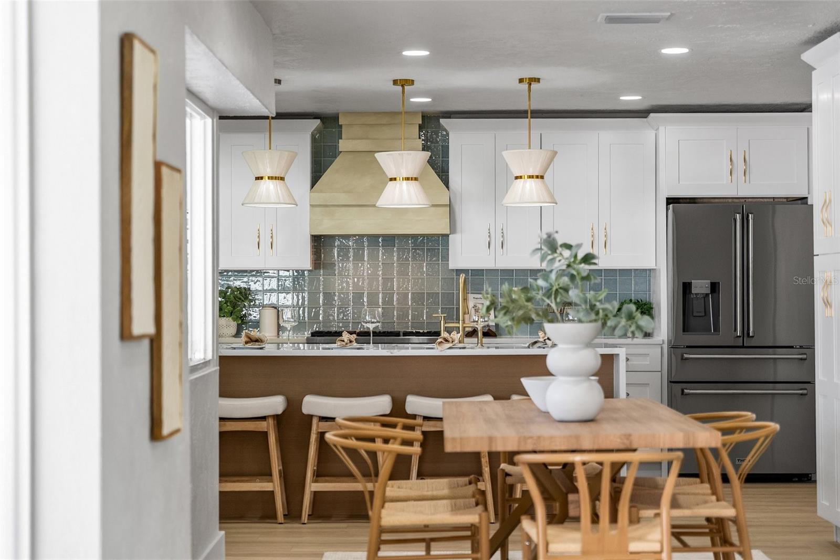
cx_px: 420
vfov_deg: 19.5
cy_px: 280
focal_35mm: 70
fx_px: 1633
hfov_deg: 28.8
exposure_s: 1/320
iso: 320
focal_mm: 70
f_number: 2.8
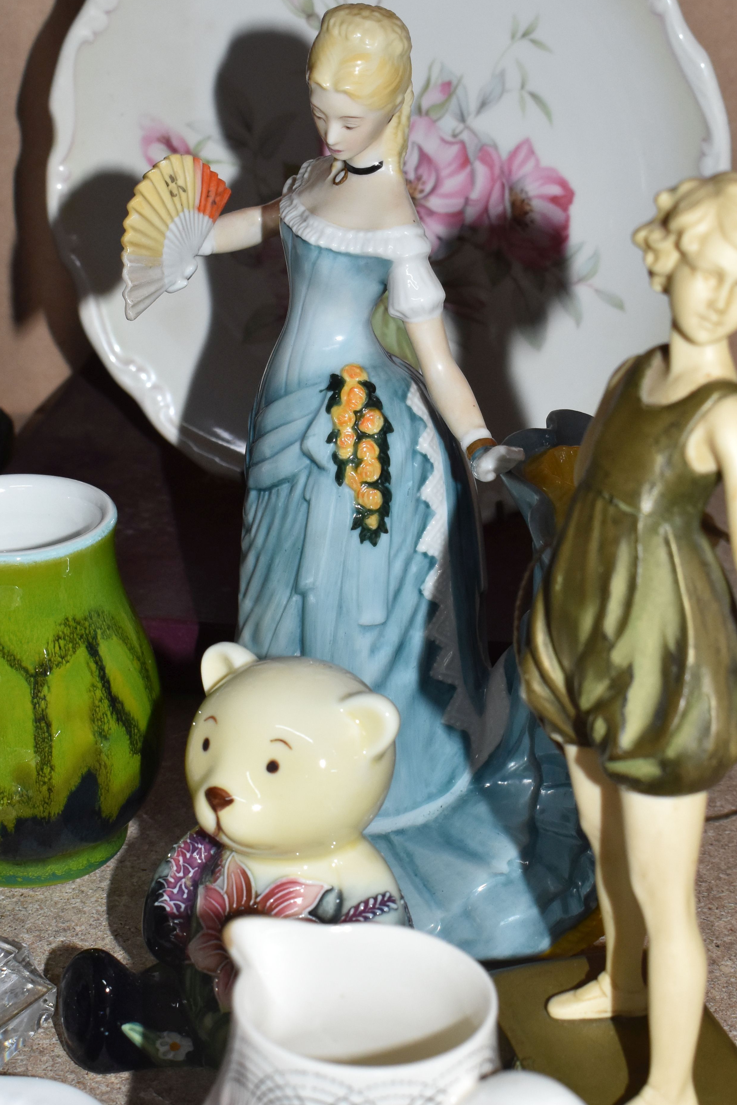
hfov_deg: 17.5
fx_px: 2395
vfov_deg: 26.0
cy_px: 621
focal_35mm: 78
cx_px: 329
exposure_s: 1/60
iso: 800
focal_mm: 32
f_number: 8
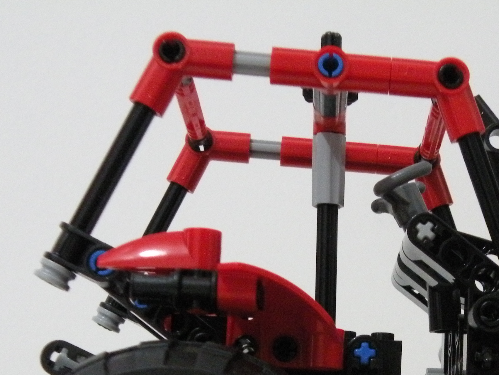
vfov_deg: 16.0
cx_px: 390
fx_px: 1298
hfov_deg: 21.5
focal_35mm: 90
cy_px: 389
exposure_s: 1/8.8
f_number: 3.2
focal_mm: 7.4
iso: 400
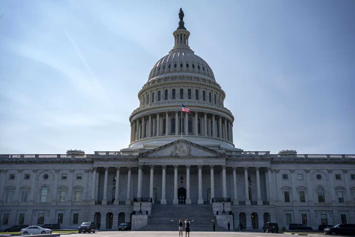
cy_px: 118
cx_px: 178
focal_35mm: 35
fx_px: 345
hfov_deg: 54.4
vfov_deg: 37.8
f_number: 5
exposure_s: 1/1000
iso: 80
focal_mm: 35
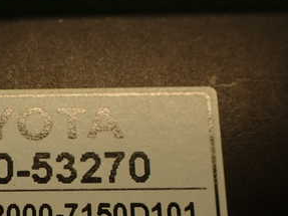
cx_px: 3
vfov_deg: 21.1
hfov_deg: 27.4
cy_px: 219
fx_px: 557
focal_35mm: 67
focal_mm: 5.79
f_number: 2.4
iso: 125
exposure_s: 1/60
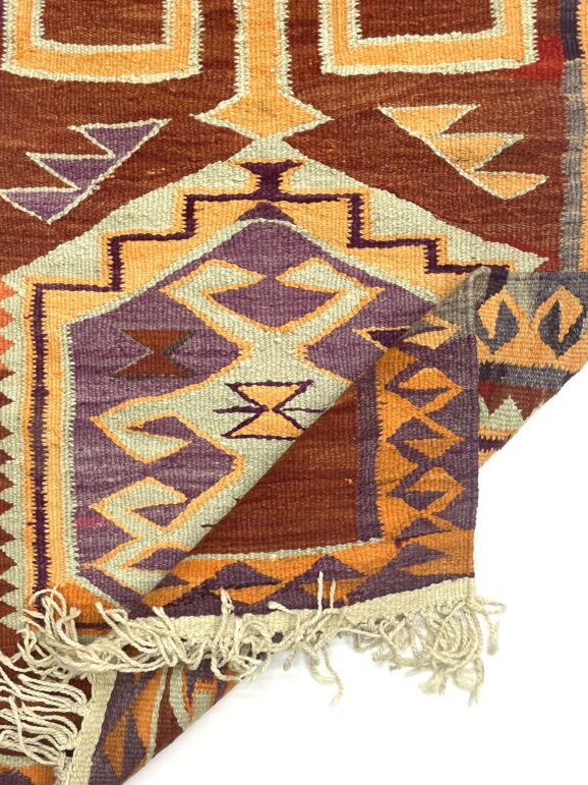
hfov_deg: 39.6
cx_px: 310
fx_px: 816
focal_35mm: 36
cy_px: 445
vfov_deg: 51.2
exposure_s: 1/100
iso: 80
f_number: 1.6
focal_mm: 4.2
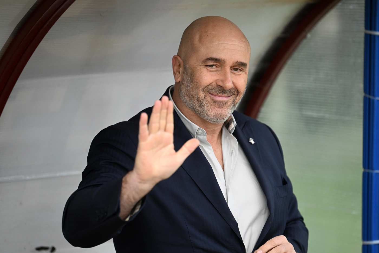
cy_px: 126
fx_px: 1684
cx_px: 190
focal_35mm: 160
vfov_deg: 8.6
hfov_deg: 12.8
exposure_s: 1/3200
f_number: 2.8
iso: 1600
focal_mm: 160
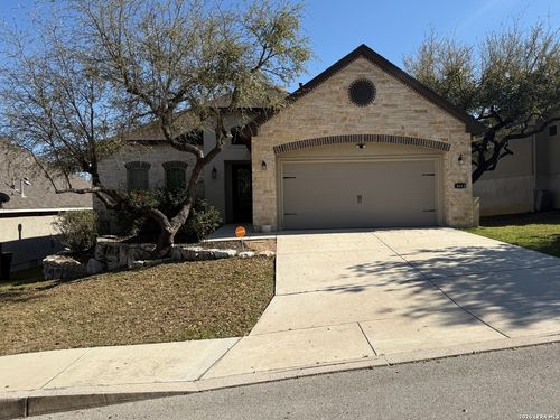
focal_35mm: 24
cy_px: 210
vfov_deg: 56.8
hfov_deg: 71.6
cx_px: 280
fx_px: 388
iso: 80
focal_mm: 6.76
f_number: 1.78
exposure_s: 1/5714
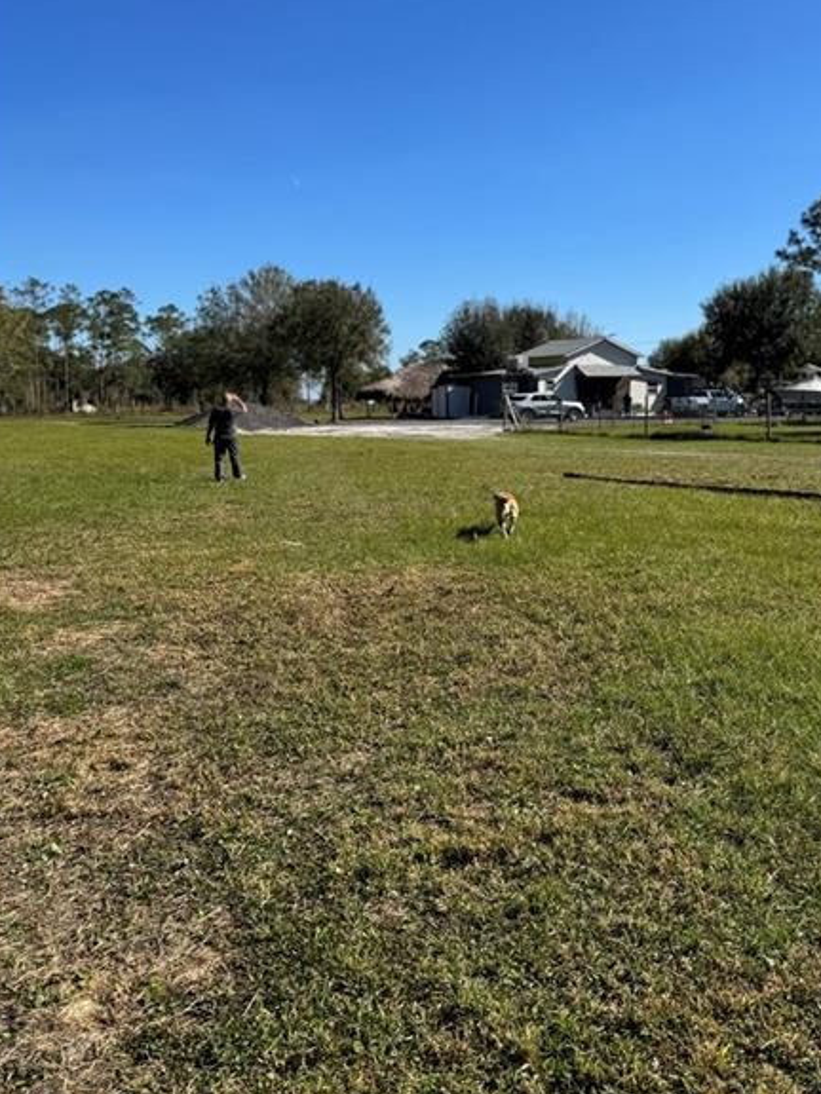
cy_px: 443
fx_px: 1012
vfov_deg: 56.4
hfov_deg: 43.7
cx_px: 530
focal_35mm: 32
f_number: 1.78
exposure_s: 1/4950
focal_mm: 6.76
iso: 80
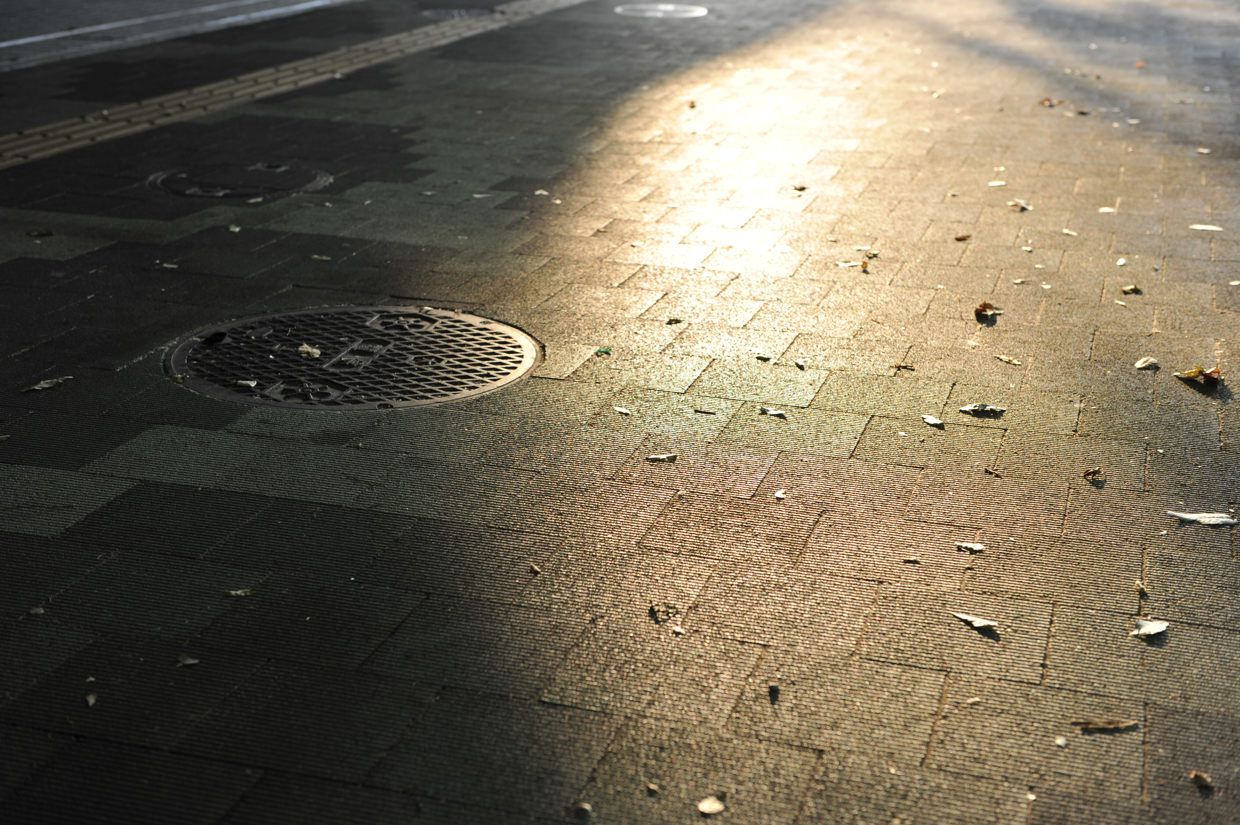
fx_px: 1721
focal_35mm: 50
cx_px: 620
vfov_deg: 27.0
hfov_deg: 39.6
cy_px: 412
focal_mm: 50
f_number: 4
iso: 400
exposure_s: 1/100
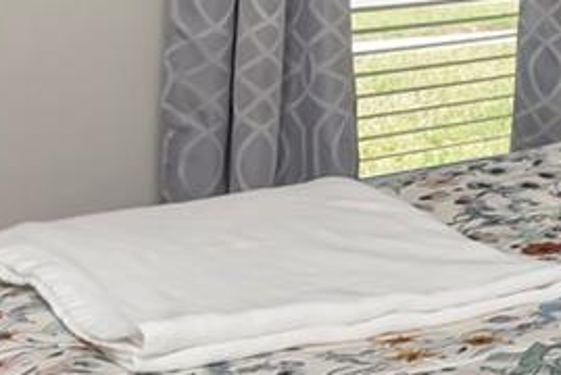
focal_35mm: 102
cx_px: 909
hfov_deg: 17.3
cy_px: -173
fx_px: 1599
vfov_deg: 12.8
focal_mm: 11.5
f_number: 10
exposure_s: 1/250
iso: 500
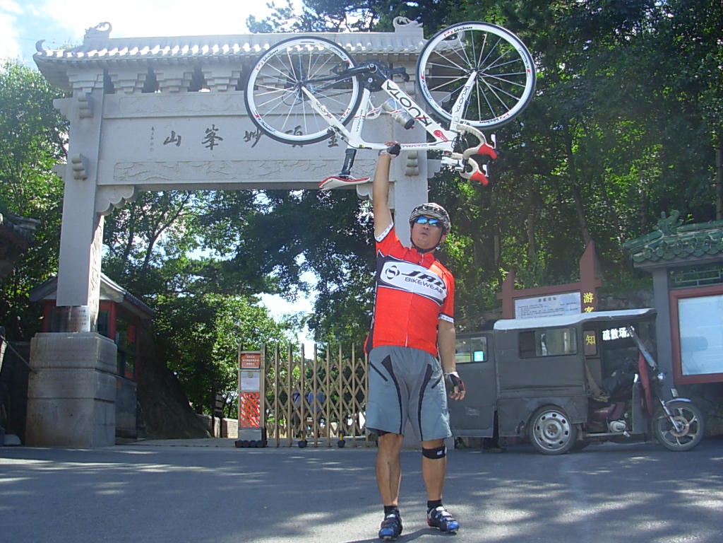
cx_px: 362
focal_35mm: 38
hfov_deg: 49.0
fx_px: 794
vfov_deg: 37.7
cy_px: 272
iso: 50
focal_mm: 6.3
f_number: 2.9
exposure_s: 1/332
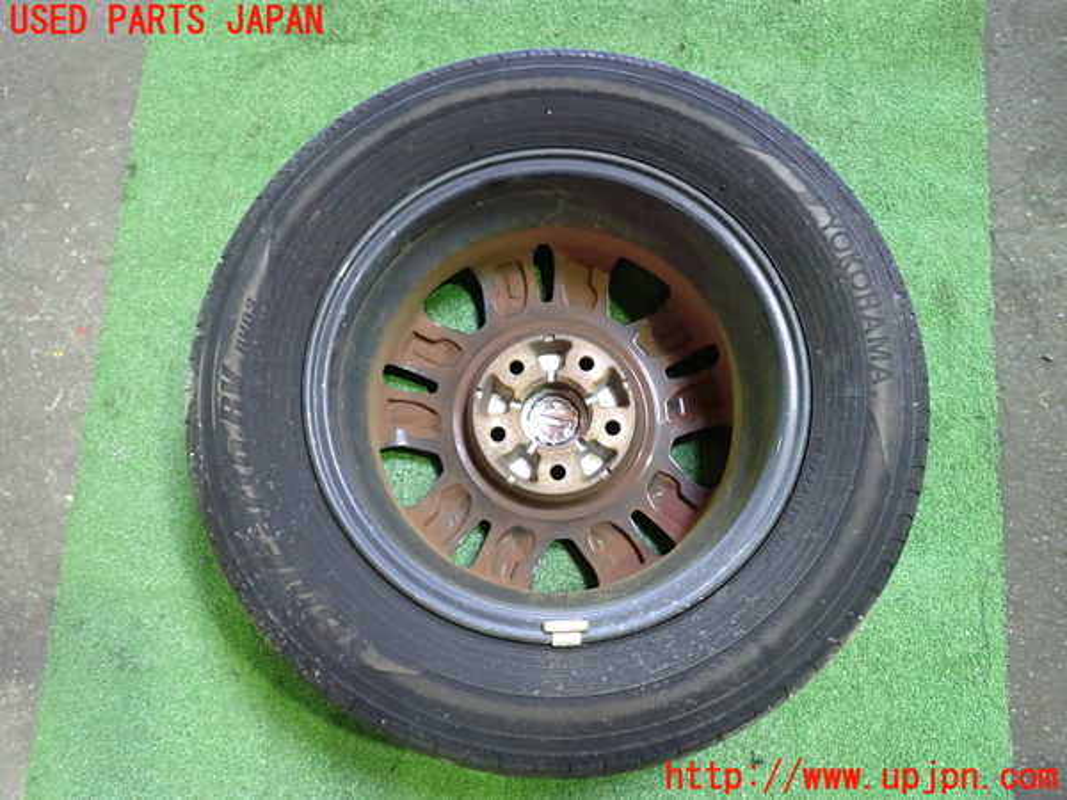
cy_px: 400
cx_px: 534
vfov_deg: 46.8
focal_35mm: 30
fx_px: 925
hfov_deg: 60.0
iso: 640
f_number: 2.3
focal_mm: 5.4
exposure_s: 1/30
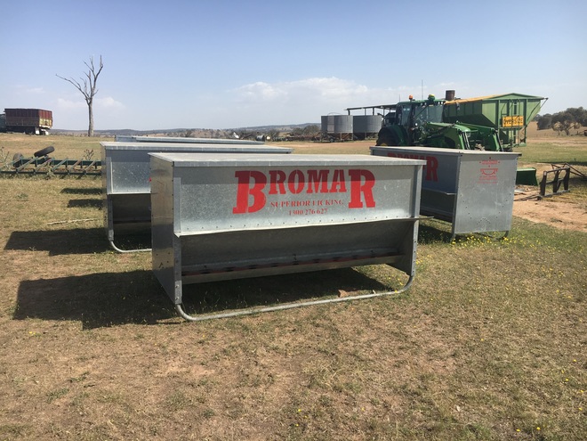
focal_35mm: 29
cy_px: 220
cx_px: 294
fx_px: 492
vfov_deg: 48.2
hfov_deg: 61.7
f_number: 2.2
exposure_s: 1/1570
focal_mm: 4.15
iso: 25
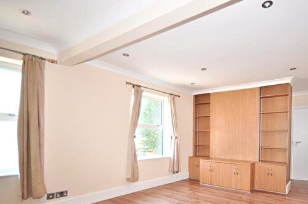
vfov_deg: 57.9
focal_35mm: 21
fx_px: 179
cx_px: 191
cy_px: 138
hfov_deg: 79.9
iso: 400
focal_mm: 10
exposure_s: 1/60
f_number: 4
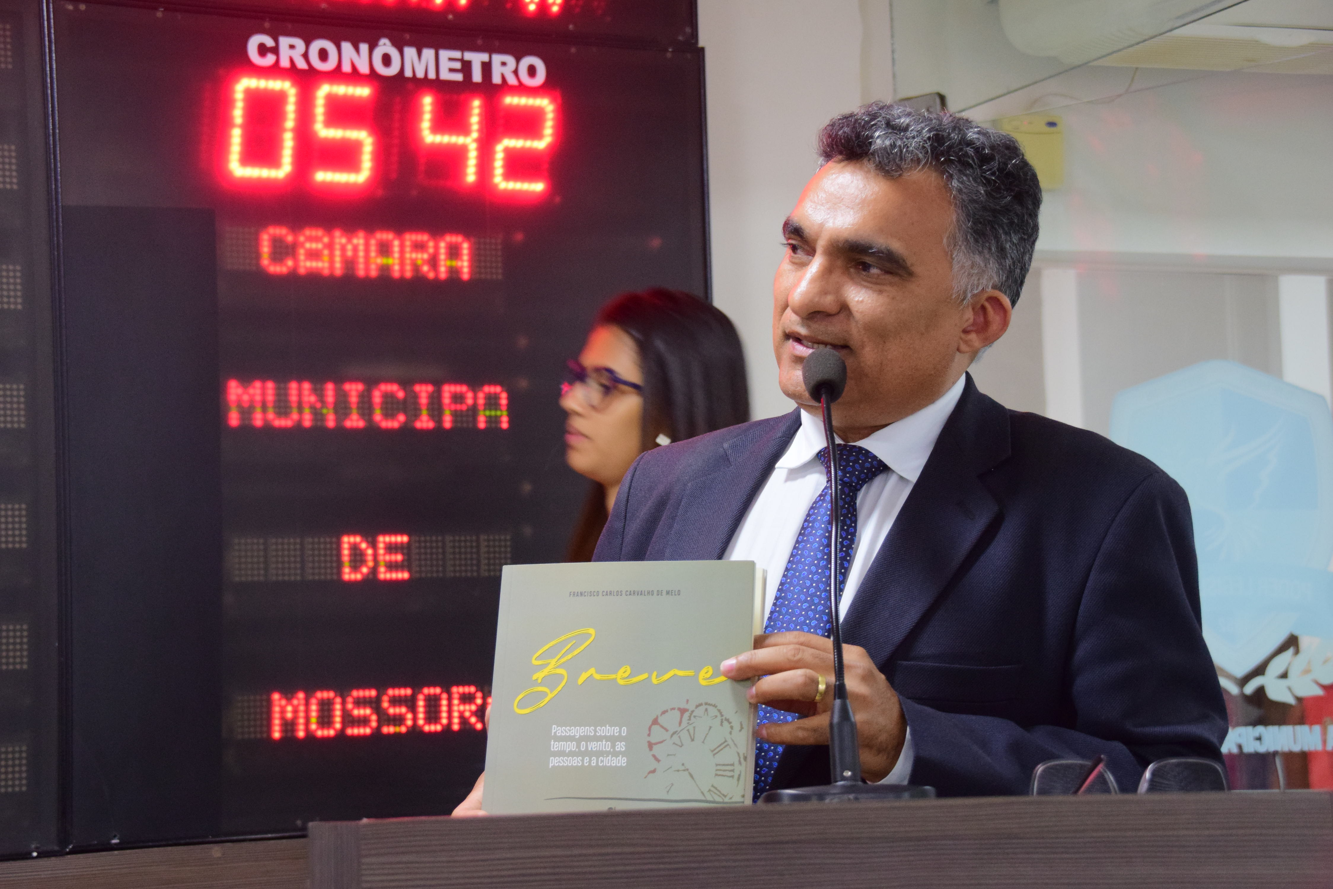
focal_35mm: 188
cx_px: 666
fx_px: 6944
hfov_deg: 11.0
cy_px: 444
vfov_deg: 7.3
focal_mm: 125
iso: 1600
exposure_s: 1/60
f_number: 5.6
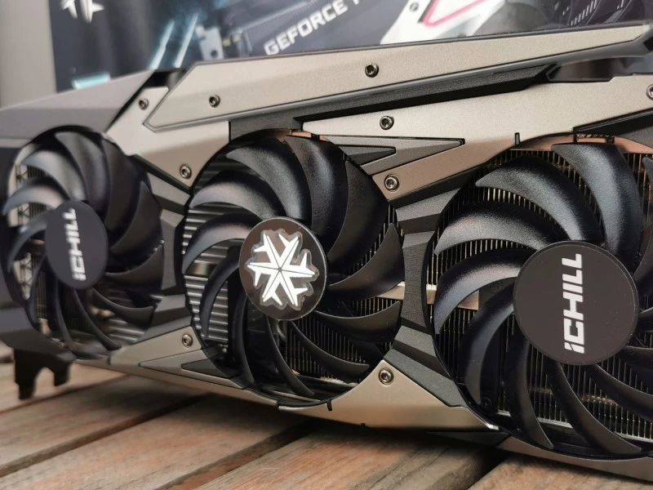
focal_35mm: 42
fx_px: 792
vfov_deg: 34.3
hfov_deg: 44.8
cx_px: 326
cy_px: 245
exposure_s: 1/126
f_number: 1.6
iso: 50
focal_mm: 5.56
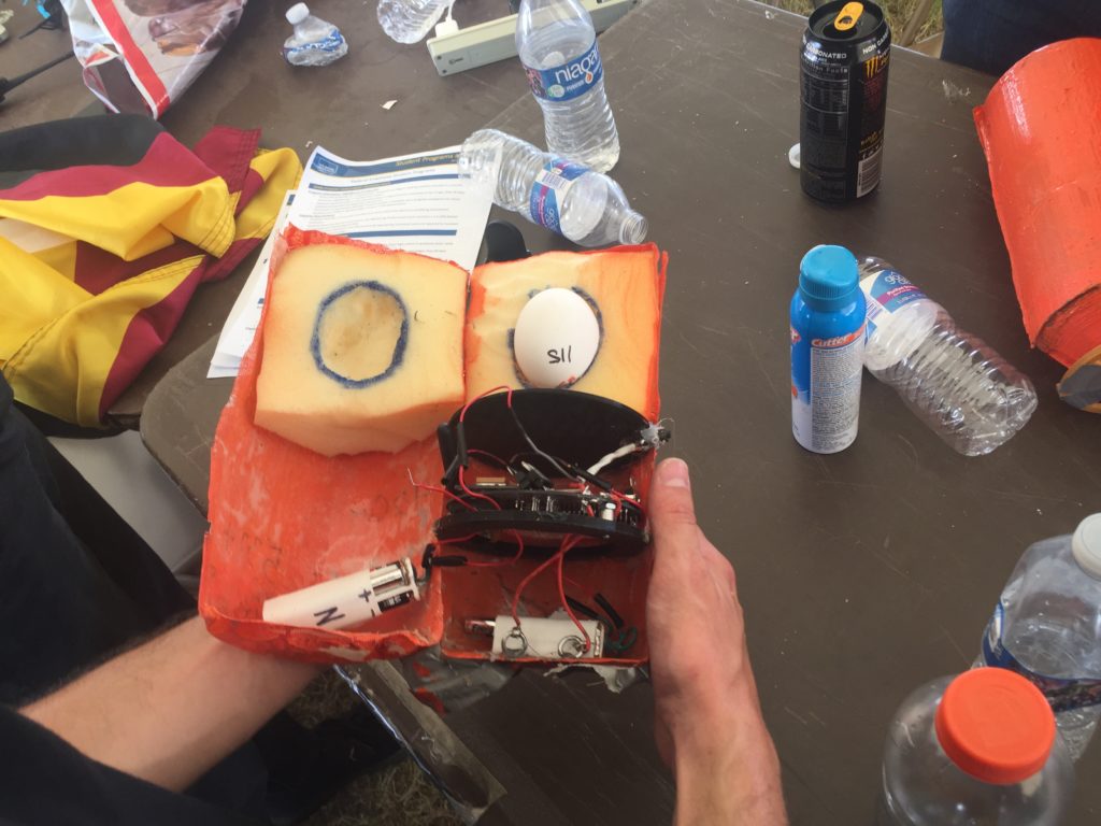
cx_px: 550
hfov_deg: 61.7
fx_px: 922
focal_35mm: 29
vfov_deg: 48.2
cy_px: 413
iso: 32
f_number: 2.2
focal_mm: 4.15
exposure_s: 1/60
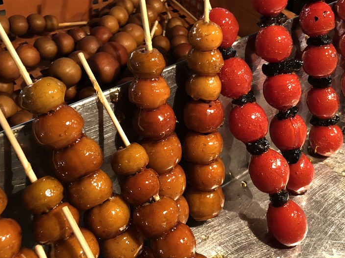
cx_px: 216
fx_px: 399
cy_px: 98
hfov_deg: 46.4
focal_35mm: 40
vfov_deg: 35.8
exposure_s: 1/15
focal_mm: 3.99
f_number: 1.8
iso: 64
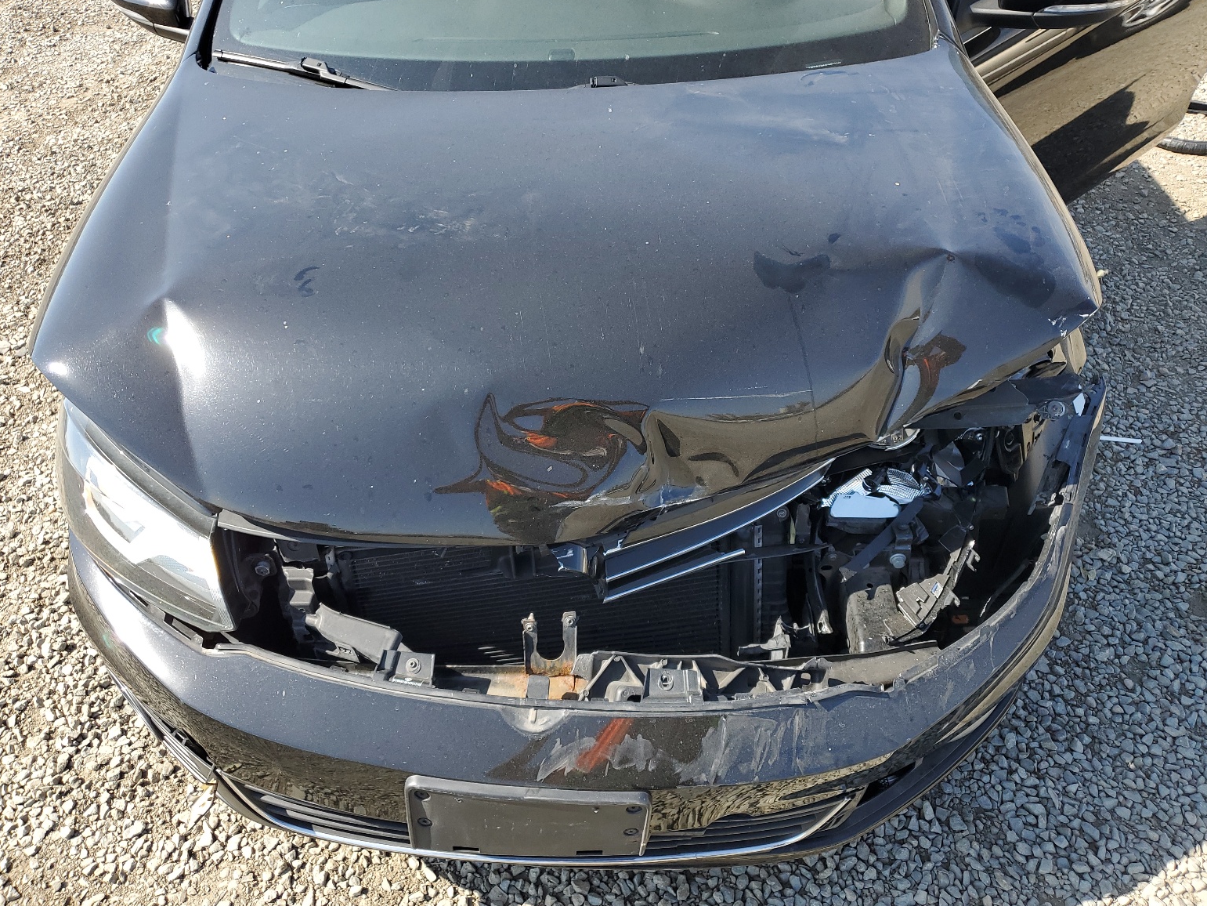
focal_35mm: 27
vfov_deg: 51.4
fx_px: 942
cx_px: 590
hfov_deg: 65.3
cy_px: 463
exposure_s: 1/1000
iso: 50
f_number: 1.5
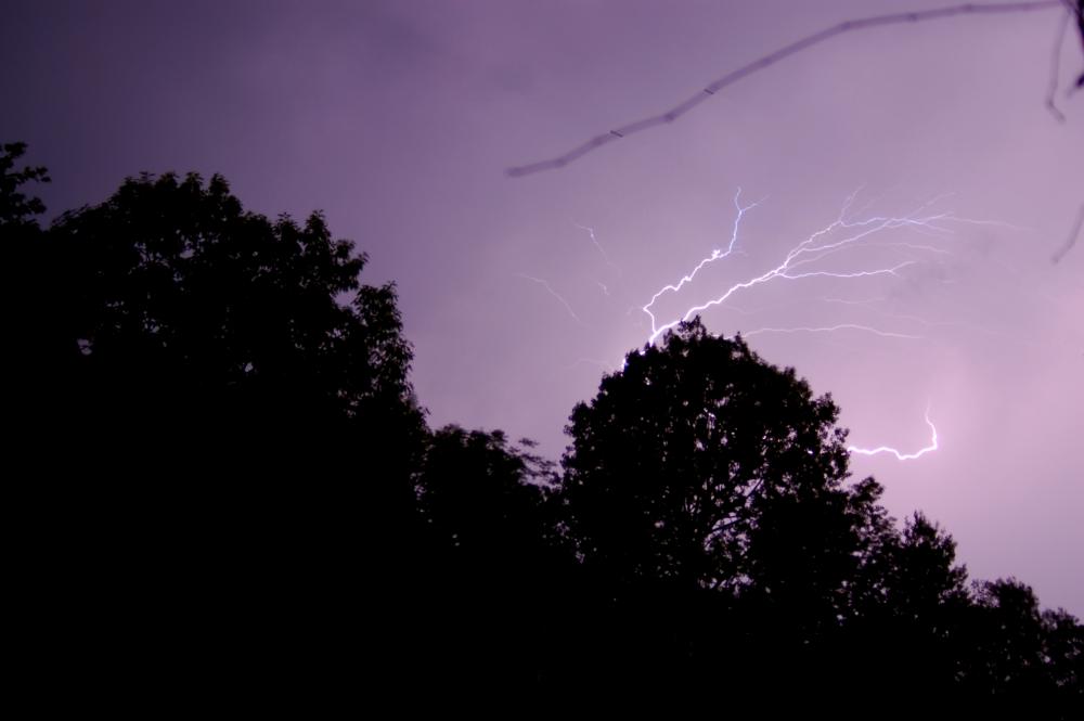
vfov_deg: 31.8
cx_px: 542
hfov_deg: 46.4
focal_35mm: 42
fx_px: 1264
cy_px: 360
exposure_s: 5
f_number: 3.3
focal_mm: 28
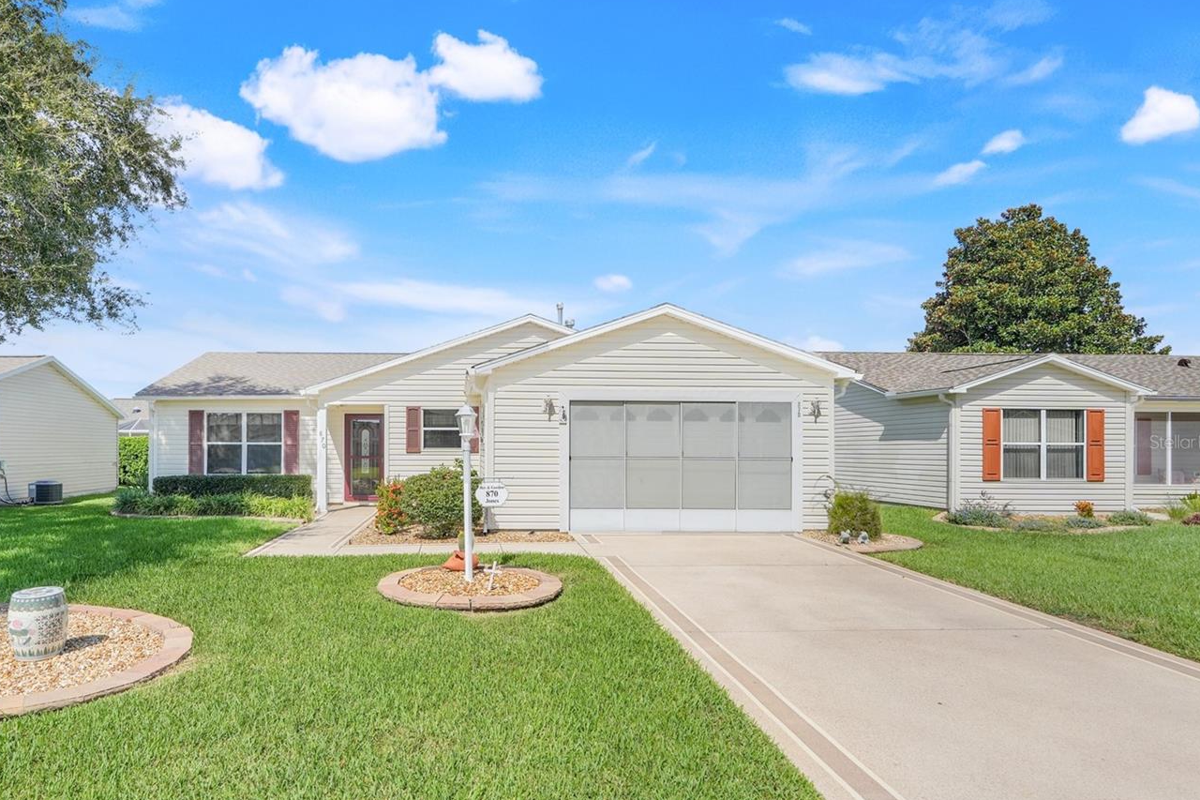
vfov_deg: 60.2
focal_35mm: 21
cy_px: 442
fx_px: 687
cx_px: 483
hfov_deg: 81.3
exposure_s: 1/160
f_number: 9
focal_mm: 16.5
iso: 250
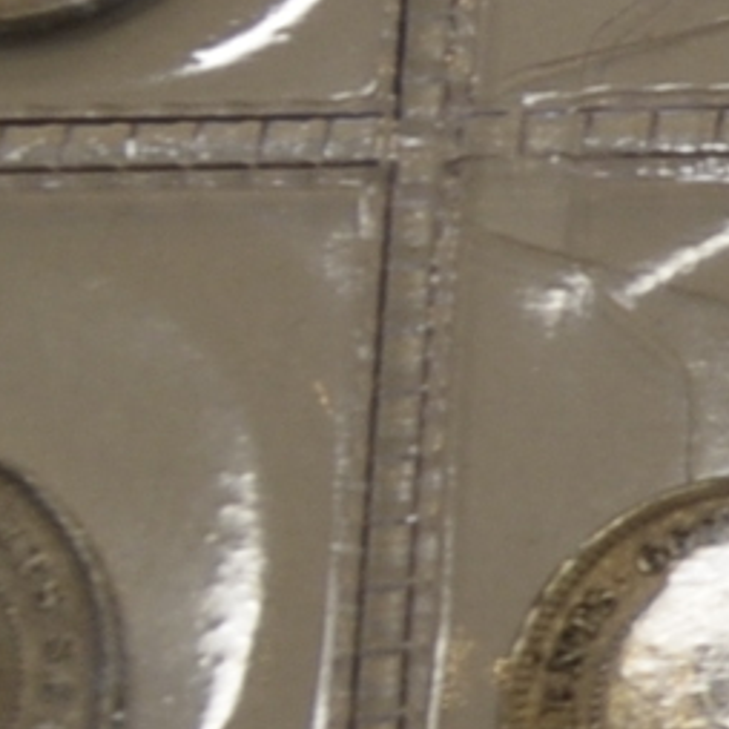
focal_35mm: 271
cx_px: 2577
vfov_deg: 6.5
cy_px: 620
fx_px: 6457
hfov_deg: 5.8
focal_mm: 22
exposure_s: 1/60
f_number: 8
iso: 250
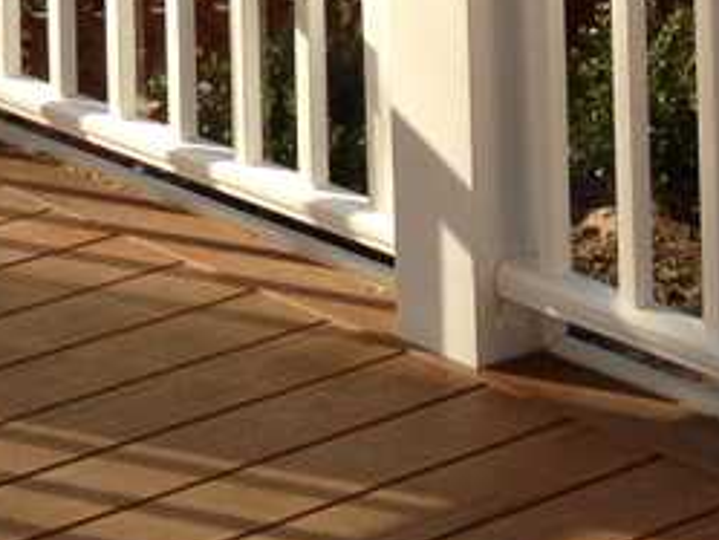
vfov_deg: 7.4
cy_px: -837
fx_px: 3886
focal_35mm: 187
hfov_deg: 10.4
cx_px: -146
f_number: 2.4
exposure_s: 1/383
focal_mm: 4.28
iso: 64
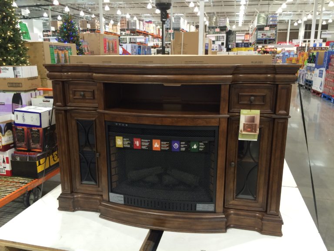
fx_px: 280
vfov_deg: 48.2
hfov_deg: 61.7
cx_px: 167
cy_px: 126
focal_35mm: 29
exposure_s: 1/30
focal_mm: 4.15
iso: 100
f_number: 2.2
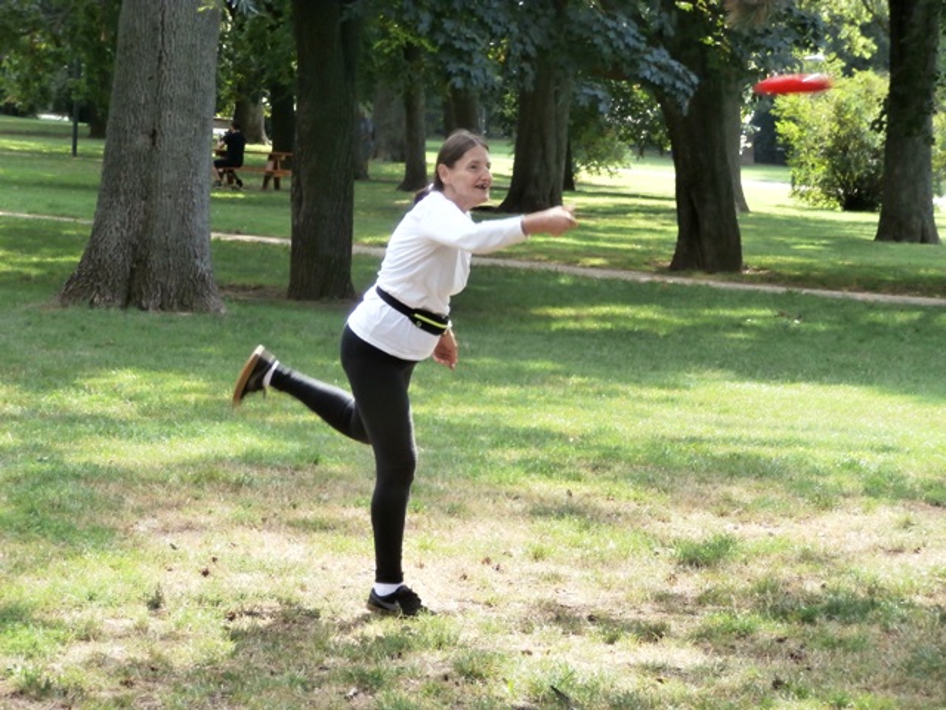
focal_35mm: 137
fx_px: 3744
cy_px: 355
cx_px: 473
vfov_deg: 10.8
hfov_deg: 14.4
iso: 125
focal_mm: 24.17
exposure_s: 1/80
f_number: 5.7
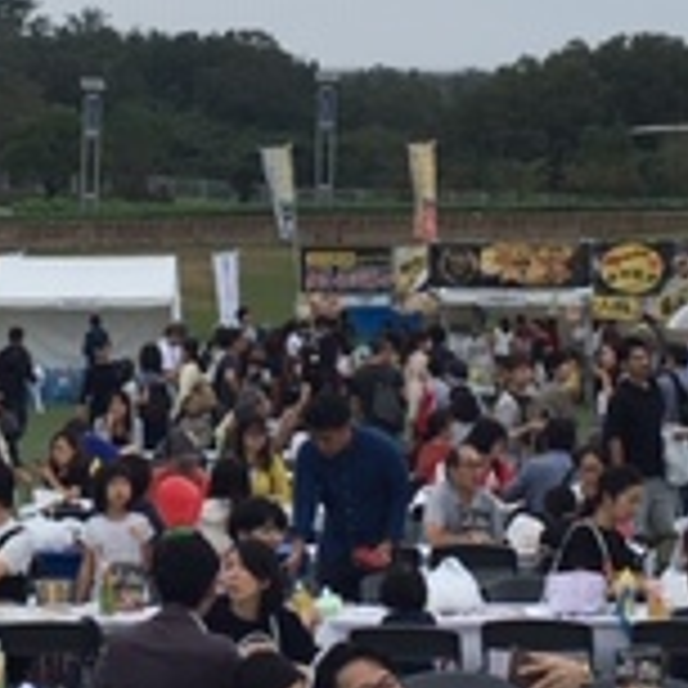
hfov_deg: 16.2
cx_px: 148
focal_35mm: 107
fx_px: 2406
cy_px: 94
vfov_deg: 16.1
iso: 25
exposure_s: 1/663
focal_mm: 4.15
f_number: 2.2
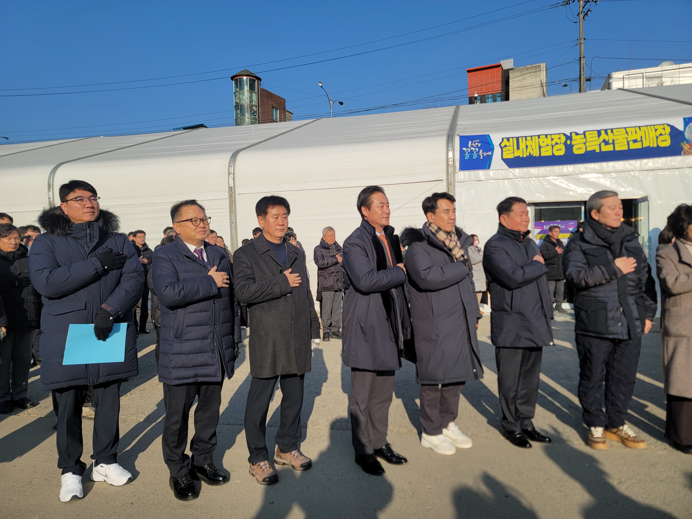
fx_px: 500
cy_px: 260
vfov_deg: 54.9
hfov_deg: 69.4
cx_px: 346
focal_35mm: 25
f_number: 1.8
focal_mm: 7
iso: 20
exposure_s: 1/1505
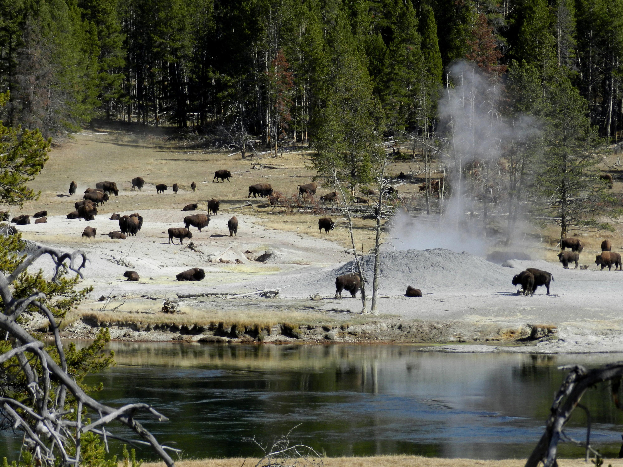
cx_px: 312
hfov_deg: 11.2
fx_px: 3168
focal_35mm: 176
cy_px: 234
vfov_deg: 8.4
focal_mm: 31.2
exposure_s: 1/800
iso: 160
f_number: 5.4
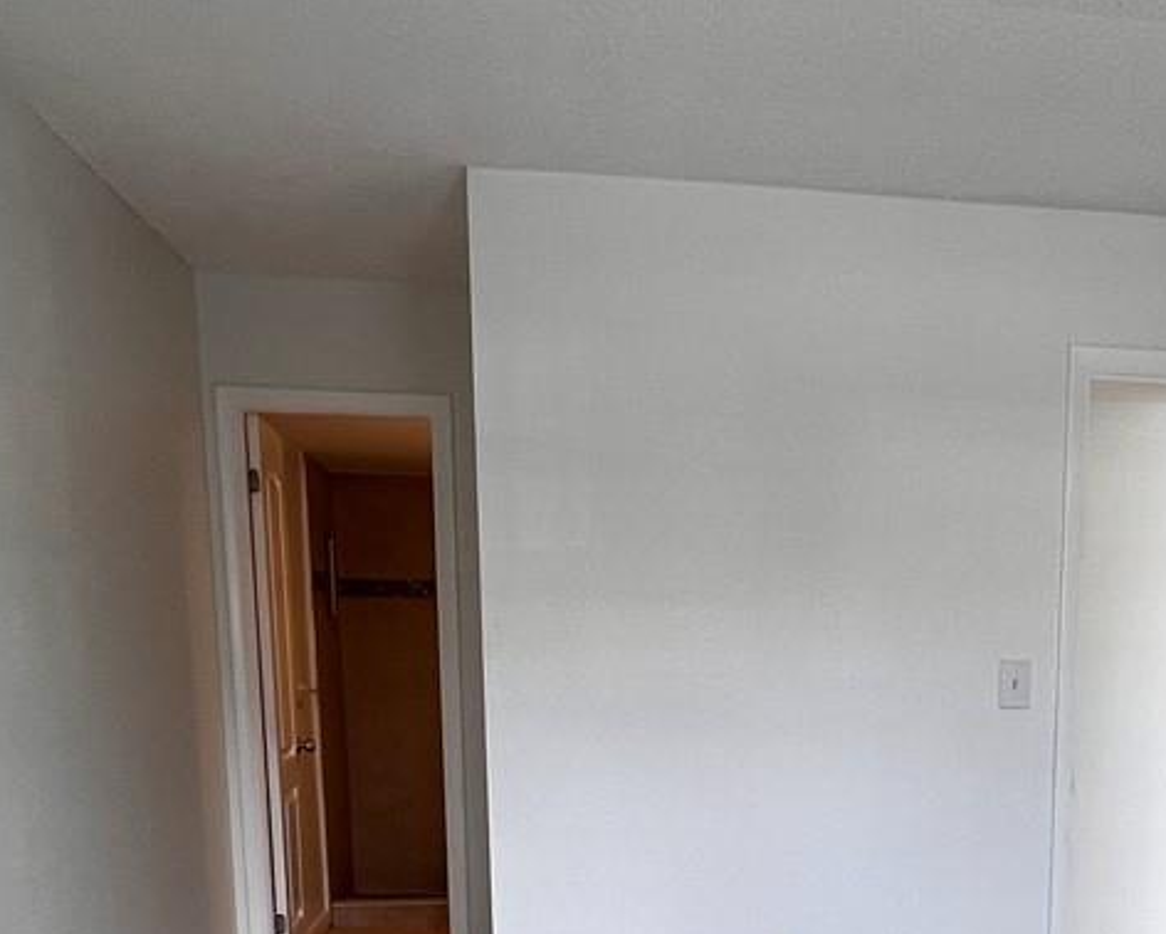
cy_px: 986
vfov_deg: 31.6
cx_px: 882
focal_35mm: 43
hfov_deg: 41.5
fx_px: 1485
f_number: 1.8
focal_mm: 1.57
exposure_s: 1/99
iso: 64
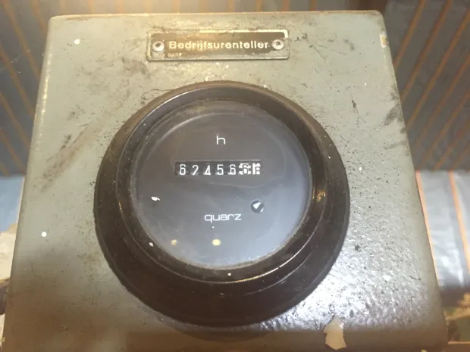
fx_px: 394
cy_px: 176
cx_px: 235
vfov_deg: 48.2
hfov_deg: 61.7
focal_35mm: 29
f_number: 2.2
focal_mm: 4.15
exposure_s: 1/25
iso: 250
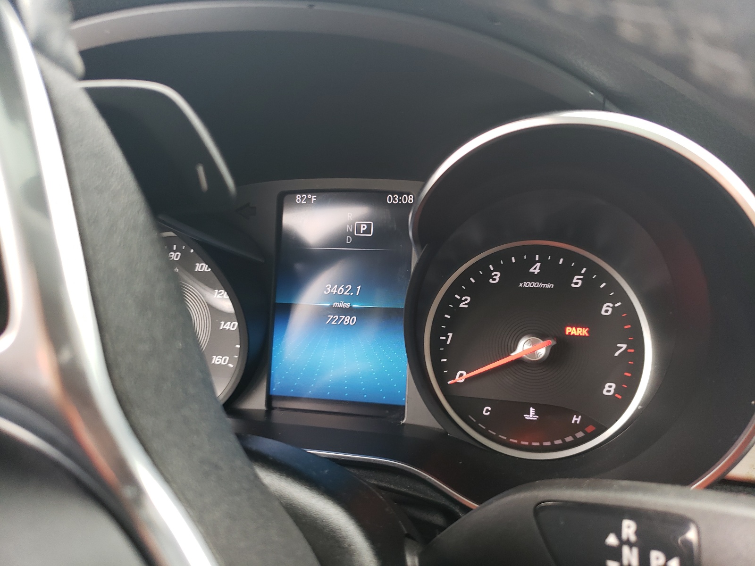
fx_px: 567
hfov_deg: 67.3
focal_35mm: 26
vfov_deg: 53.1
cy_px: 283
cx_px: 378
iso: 64
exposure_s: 1/60.2
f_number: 1.5
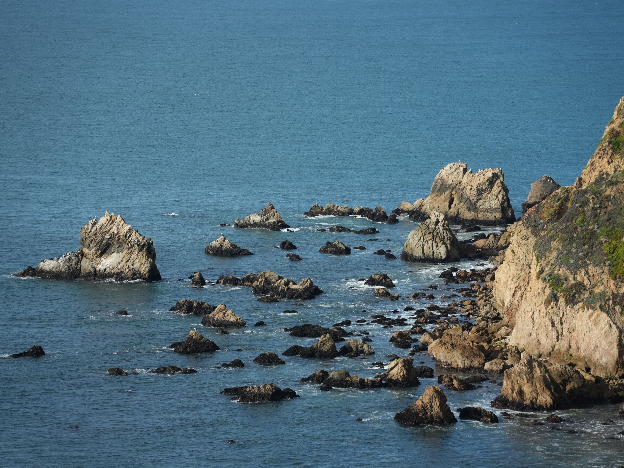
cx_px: 328
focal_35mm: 179
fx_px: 3227
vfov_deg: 8.3
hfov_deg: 11.0
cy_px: 234
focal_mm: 165
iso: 1000
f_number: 6.3
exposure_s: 1/2500
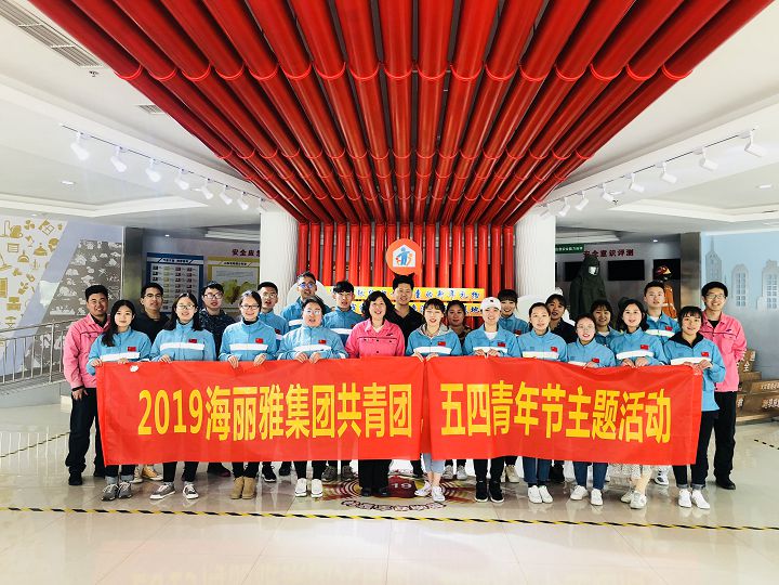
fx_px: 630
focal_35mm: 28
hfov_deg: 63.4
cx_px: 390
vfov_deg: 49.7
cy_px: 292
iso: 40
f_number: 1.8
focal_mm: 3.99
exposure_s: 1/20
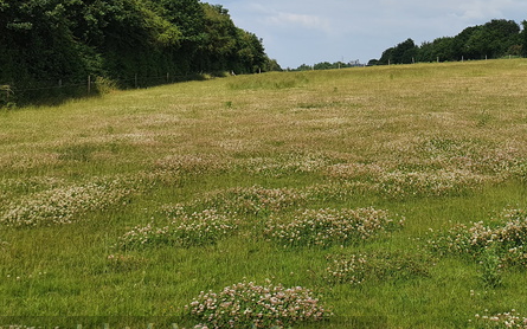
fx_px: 704
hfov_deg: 39.0
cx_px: 443
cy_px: 18
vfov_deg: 25.3
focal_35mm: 49
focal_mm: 4.32
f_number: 2.4
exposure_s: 1/1852
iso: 50
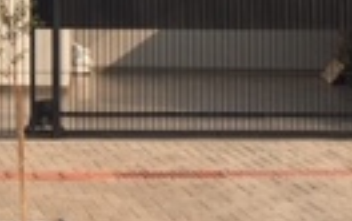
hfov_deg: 13.3
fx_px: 1432
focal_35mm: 149
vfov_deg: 8.7
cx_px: -155
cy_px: -67
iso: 25
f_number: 2.2
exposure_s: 1/1570
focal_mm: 4.15
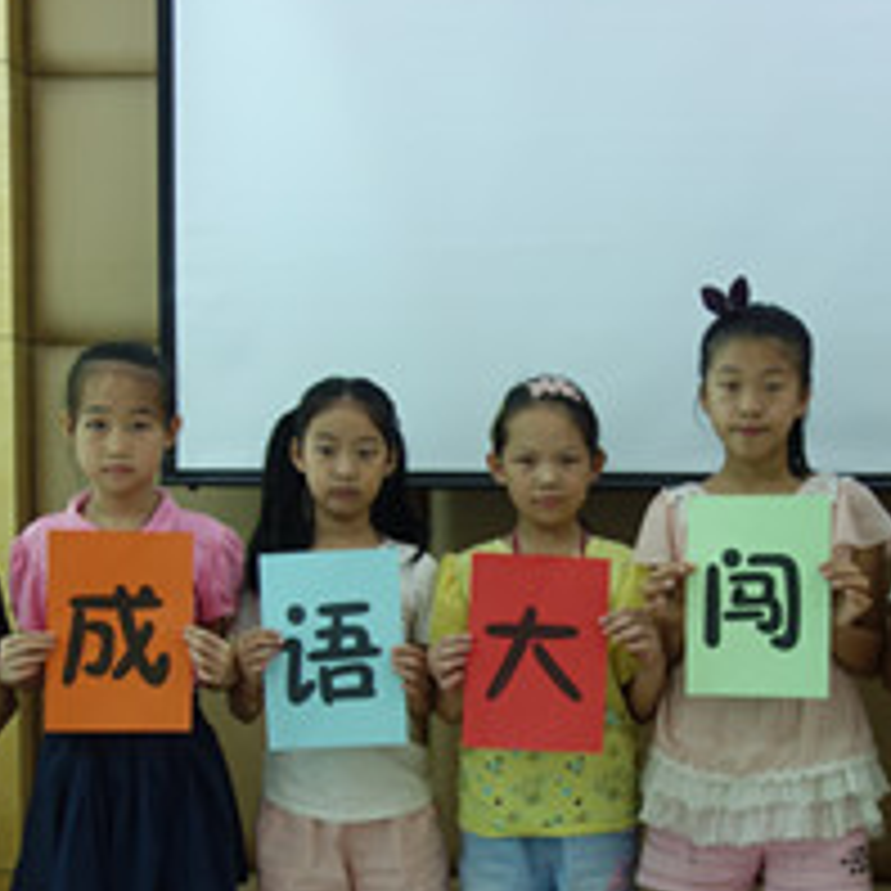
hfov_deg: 28.5
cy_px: 610
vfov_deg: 28.4
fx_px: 1747
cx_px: 558
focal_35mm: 60
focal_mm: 10.4
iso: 160
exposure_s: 1/30
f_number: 1.8
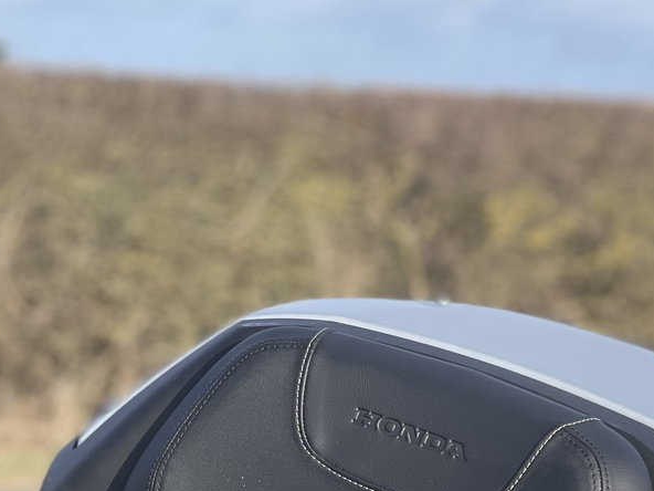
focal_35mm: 173
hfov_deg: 11.4
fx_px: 3268
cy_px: 521
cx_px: 326
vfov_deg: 8.5
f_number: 2.2
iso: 32
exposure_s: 1/752
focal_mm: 7.5
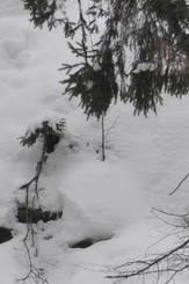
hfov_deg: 2.0
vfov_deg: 3.0
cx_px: -126
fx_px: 5409
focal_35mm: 686
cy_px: 133
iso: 400
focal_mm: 70
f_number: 4.5
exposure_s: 1/1250
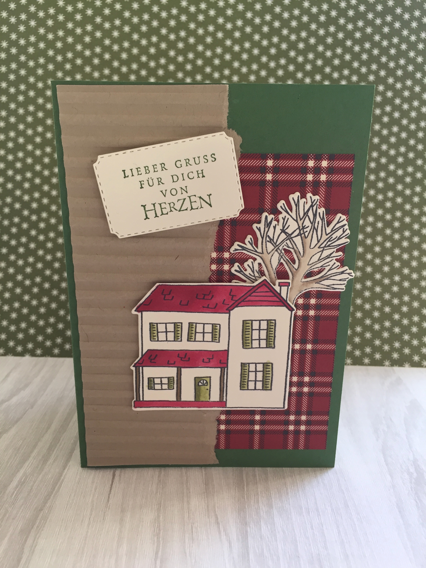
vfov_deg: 61.7
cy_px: 284
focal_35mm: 29
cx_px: 213
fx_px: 476
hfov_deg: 48.2
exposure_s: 1/33
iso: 32
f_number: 2.2
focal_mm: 4.15
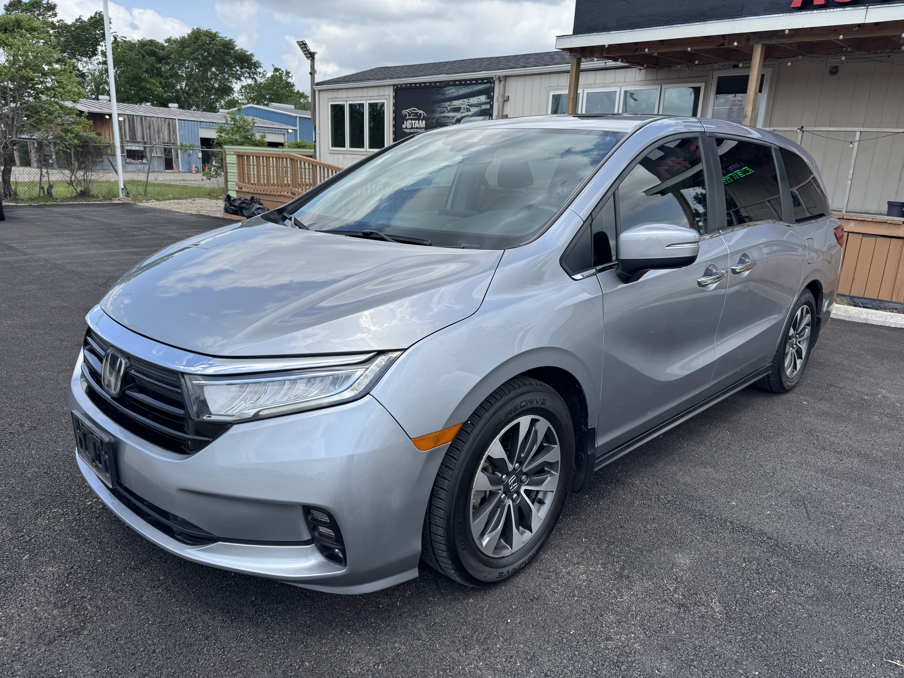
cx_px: 452
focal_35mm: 24
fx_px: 627
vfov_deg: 56.8
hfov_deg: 71.6
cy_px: 339
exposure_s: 1/2833
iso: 80
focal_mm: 6.76
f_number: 1.78
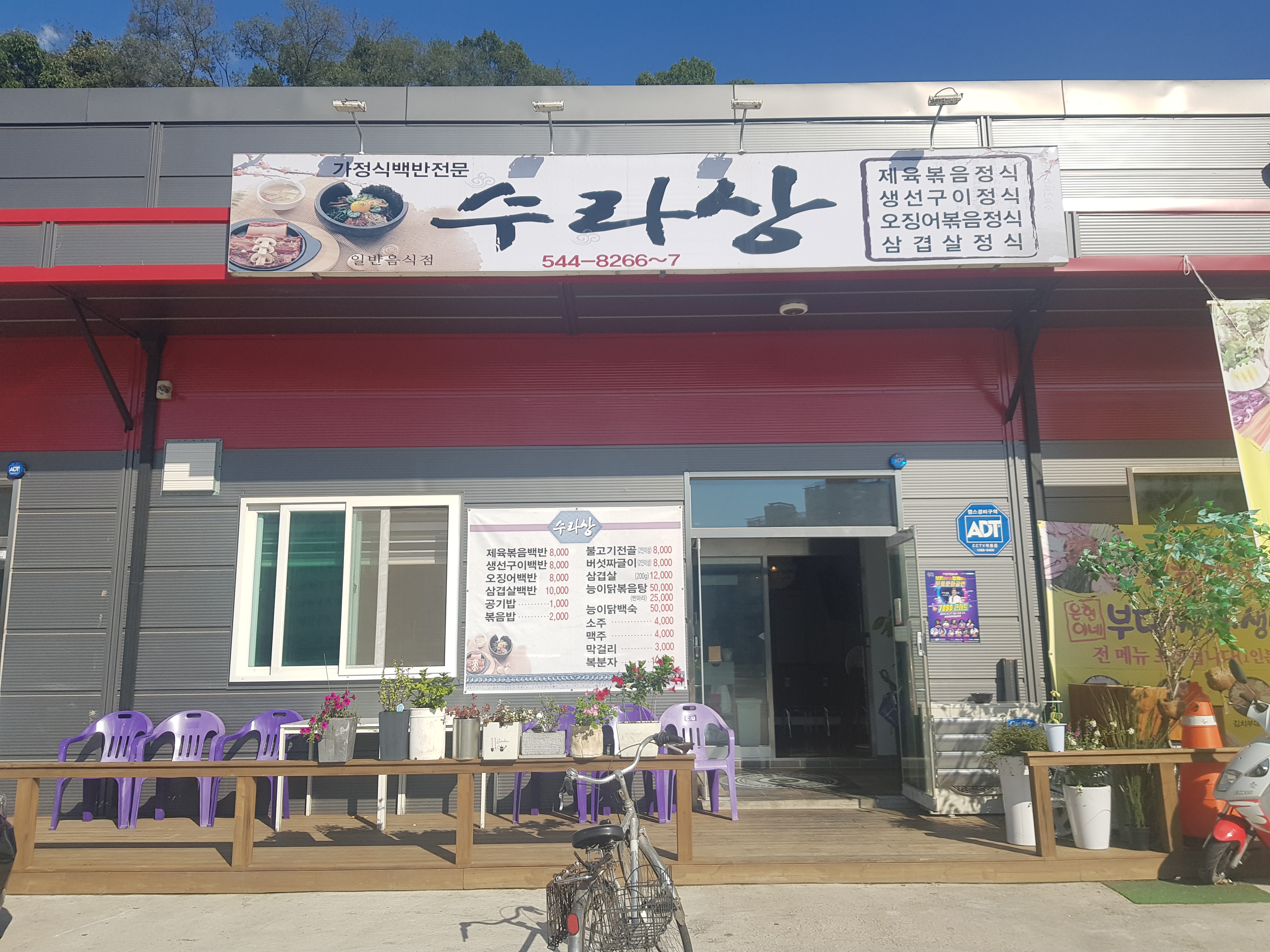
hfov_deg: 67.3
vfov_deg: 53.1
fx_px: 954
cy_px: 476
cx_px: 635
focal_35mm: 26
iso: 40
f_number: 1.7
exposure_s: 1/2664
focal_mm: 4.3
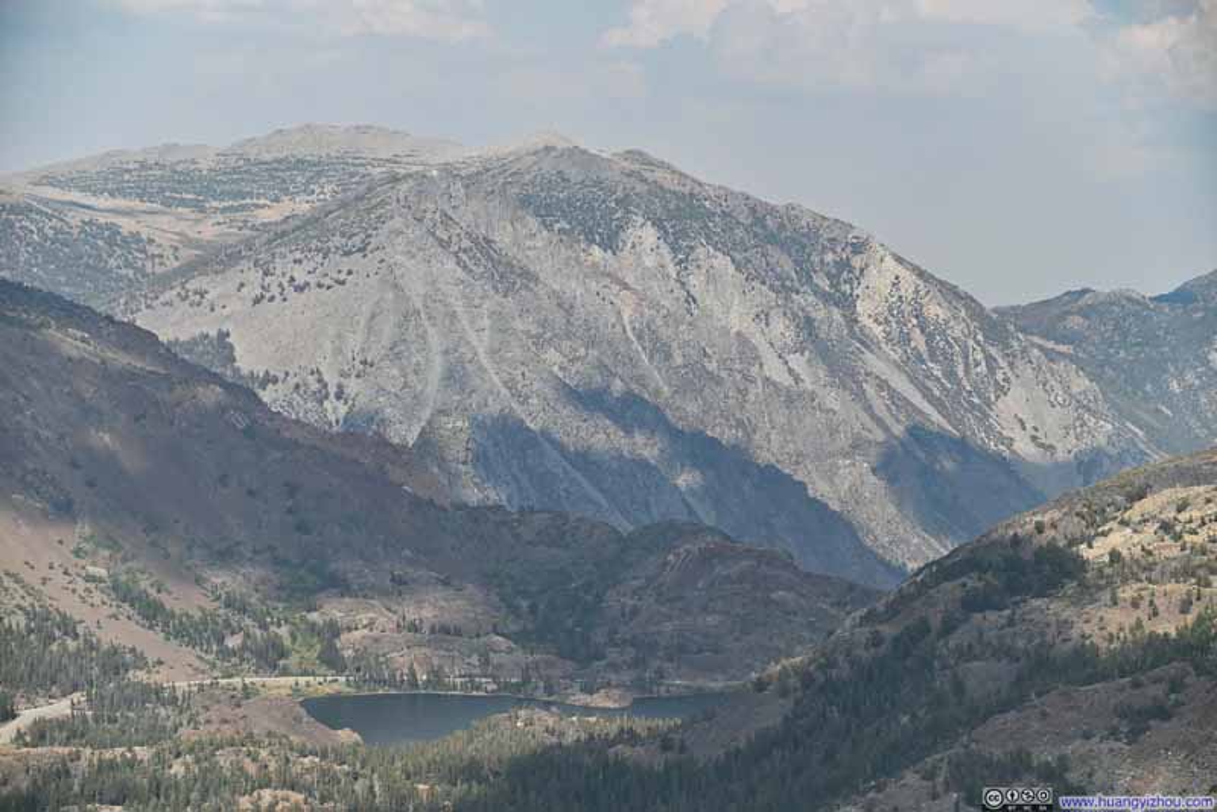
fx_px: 3449
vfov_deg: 13.4
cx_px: 608
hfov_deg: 20.0
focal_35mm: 102
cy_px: 406
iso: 100
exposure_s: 1/1250
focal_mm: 102
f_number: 5.6
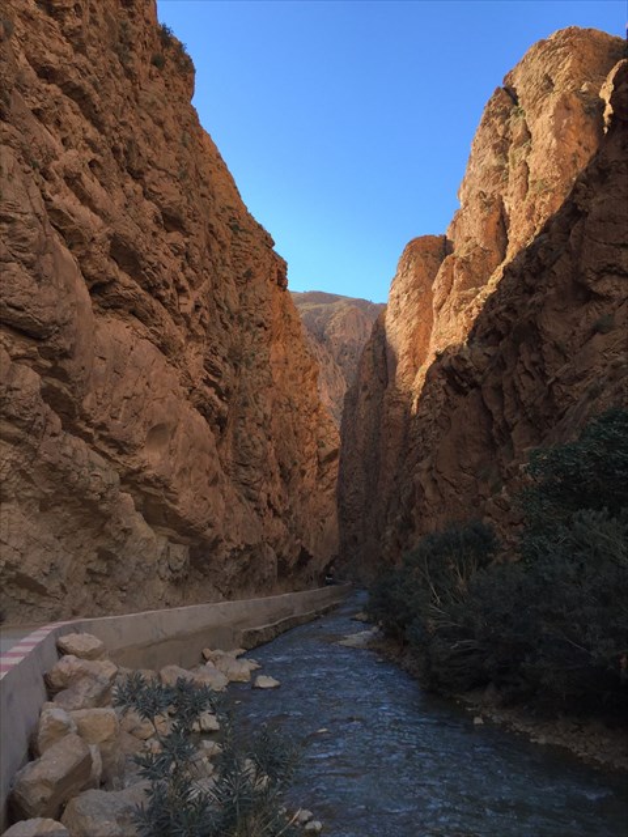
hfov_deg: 48.2
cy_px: 418
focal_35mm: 29
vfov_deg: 61.7
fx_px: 701
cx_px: 314
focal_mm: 4.15
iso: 32
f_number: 2.2
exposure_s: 1/449
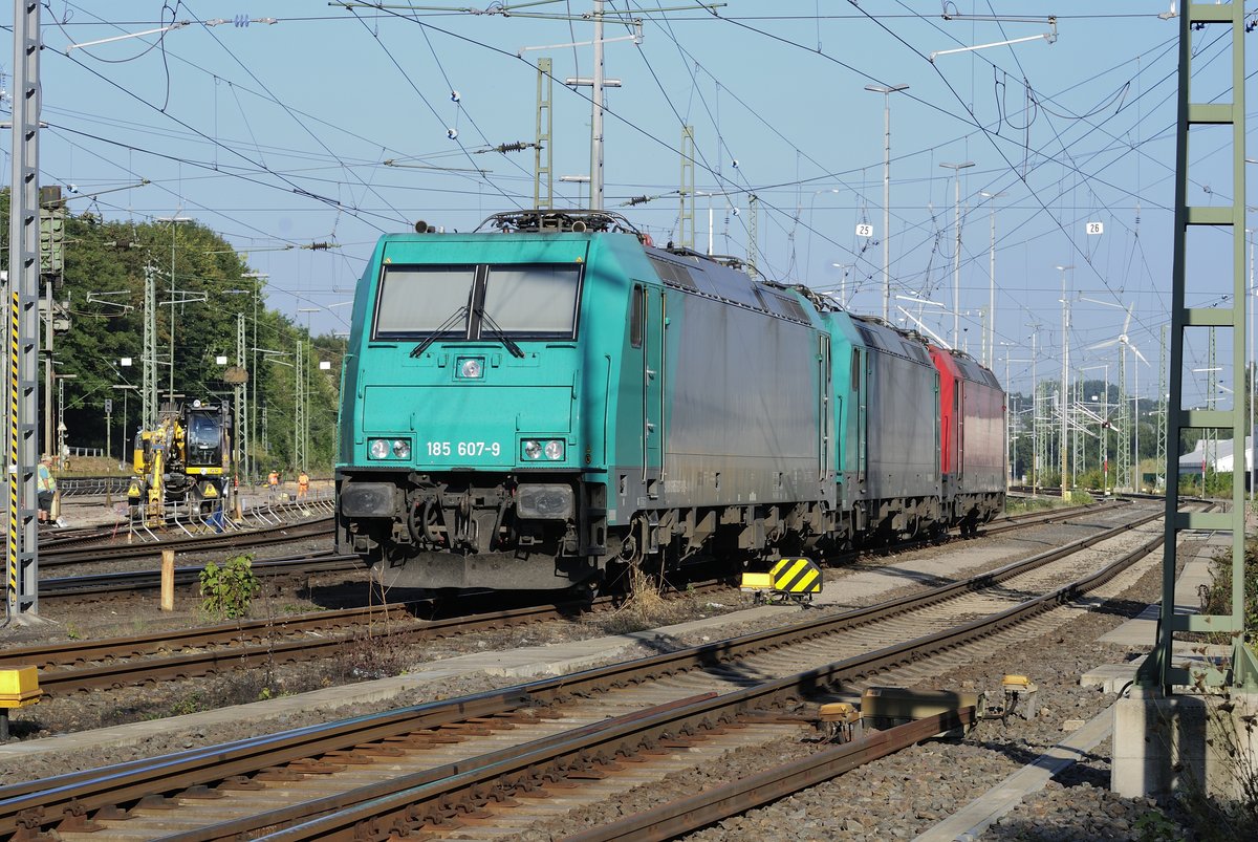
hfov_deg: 19.4
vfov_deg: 13.1
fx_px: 3673
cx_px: 629
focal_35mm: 105
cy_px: 421
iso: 100
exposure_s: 1/60
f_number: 8
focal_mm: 70
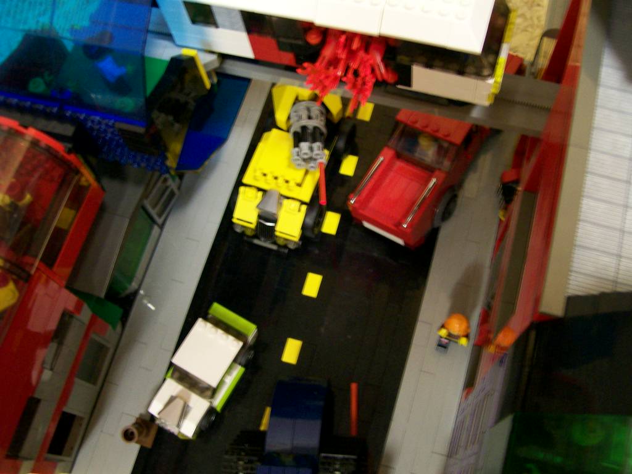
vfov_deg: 39.7
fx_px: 657
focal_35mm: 36
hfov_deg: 51.4
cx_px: 316
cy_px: 237
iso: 160
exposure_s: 1/8
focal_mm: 6
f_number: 2.7
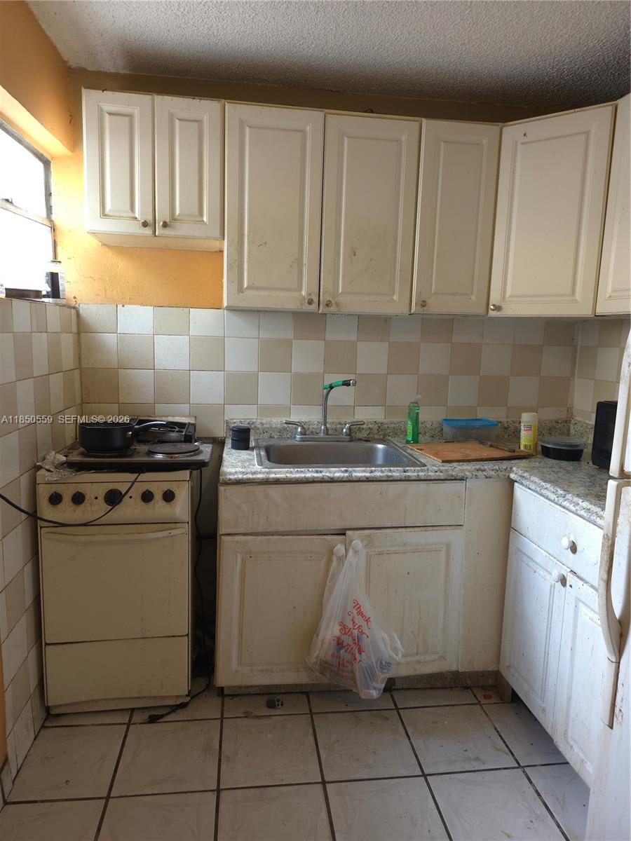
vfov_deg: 73.9
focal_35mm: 23
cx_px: 316
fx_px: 559
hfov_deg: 58.9
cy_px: 420
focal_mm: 6.3
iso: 320
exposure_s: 1/60
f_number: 1.7
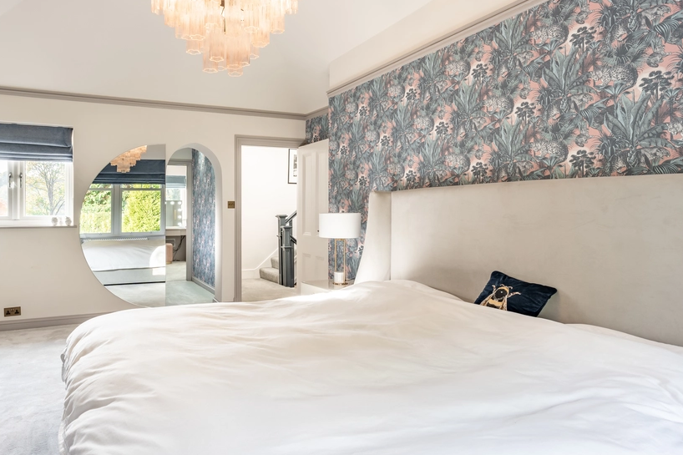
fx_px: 442
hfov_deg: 74.7
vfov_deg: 54.4
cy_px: 219
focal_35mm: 23
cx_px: 281
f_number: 9
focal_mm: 15.9
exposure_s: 1/30
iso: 100
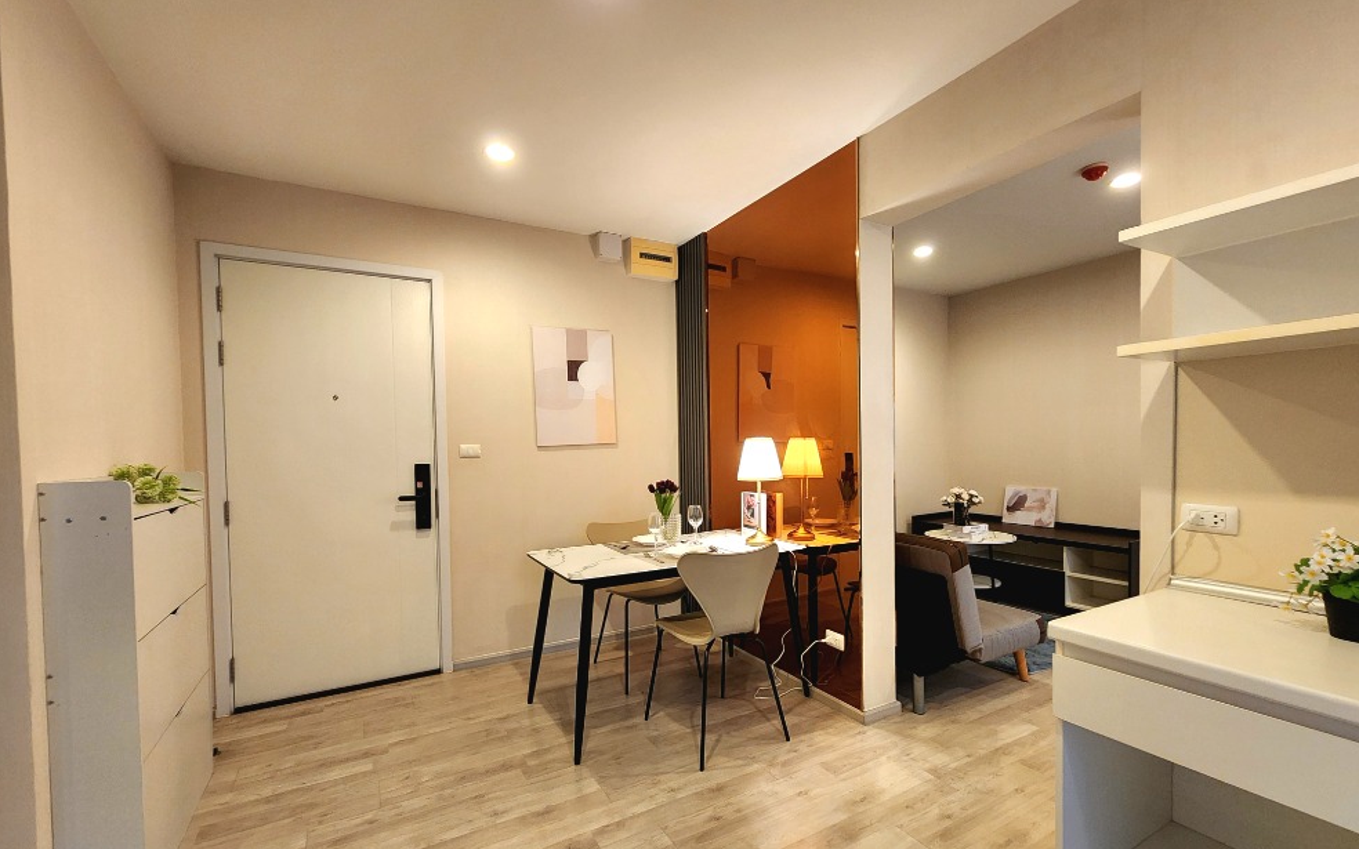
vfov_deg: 78.4
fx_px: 519
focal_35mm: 14
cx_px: 682
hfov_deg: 105.3
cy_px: 465
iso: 320
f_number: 2.2
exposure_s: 1/33
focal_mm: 2.2
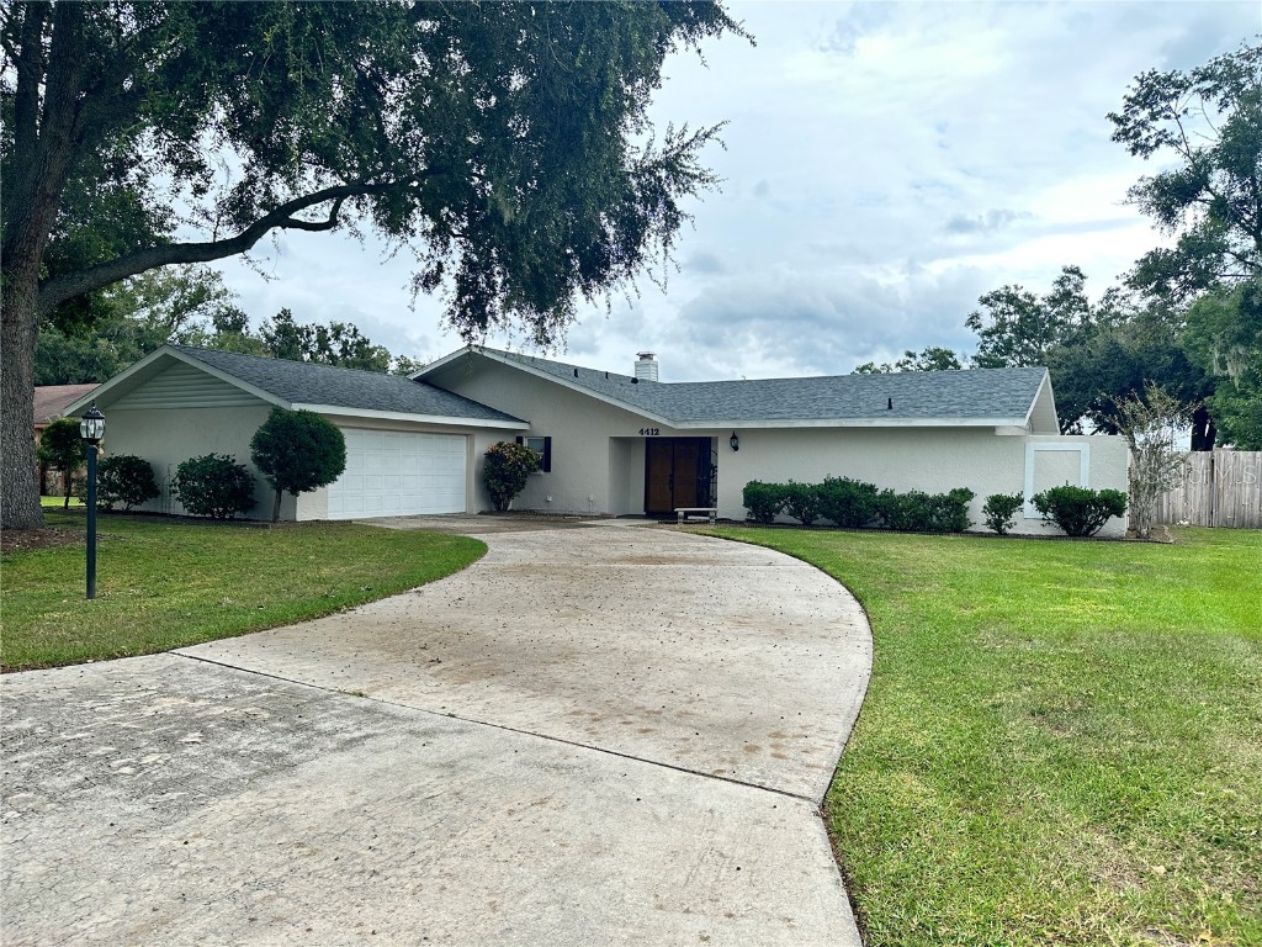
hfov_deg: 71.6
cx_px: 631
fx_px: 875
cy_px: 474
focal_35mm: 24
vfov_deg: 56.8
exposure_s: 1/1029
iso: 80
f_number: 1.78
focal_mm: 6.86
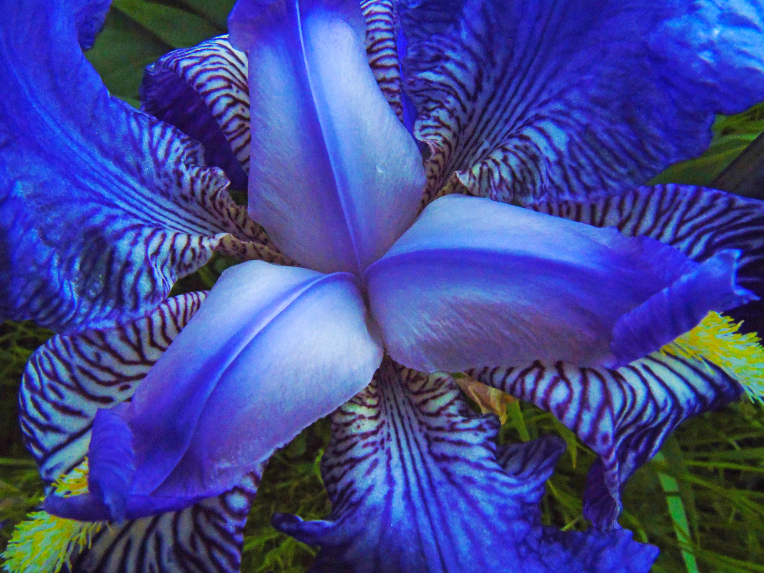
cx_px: 382
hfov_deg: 69.4
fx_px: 552
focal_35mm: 25
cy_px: 286
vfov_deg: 54.9
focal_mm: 4.4
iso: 400
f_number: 3.8
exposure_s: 1/500
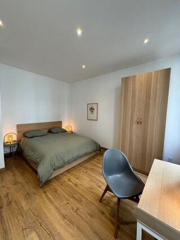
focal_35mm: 14
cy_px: 120
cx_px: 90
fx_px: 97
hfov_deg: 85.6
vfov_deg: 102.1
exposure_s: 1/99
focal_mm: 2.22
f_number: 2.2
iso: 125
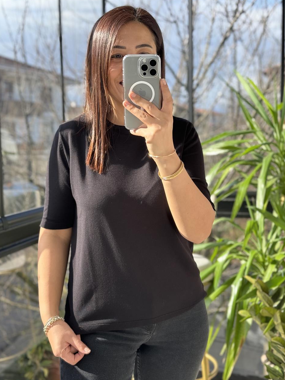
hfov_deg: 28.6
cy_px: 188
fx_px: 560
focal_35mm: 51
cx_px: 148
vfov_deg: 37.5
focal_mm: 6.86
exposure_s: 1/345
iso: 64
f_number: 1.78
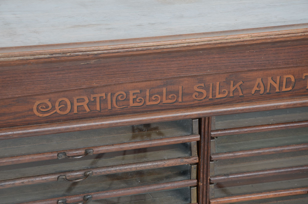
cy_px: 102
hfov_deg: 19.5
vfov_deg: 13.0
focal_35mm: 105
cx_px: 154
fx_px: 896
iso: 200
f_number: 8
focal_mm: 70
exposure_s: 1/60
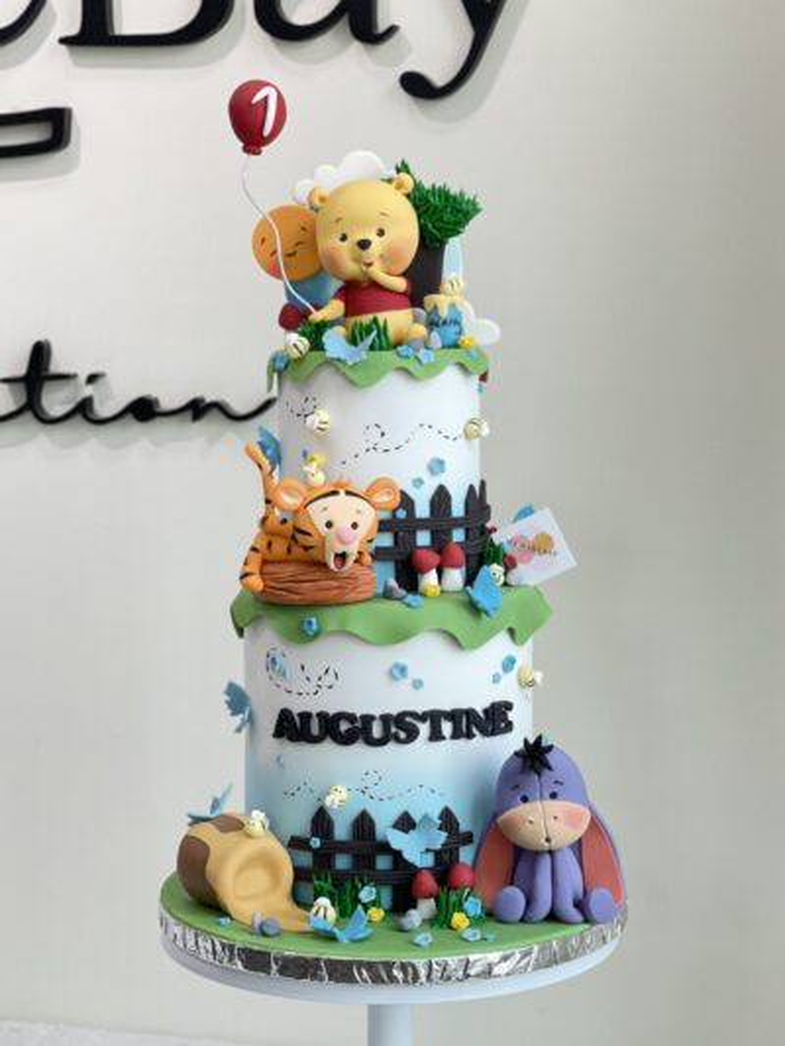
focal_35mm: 64
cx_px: 392
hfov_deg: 22.9
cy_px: 523
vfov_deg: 30.3
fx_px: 1934
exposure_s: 1/100
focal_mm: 7.5
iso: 160
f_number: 2.2
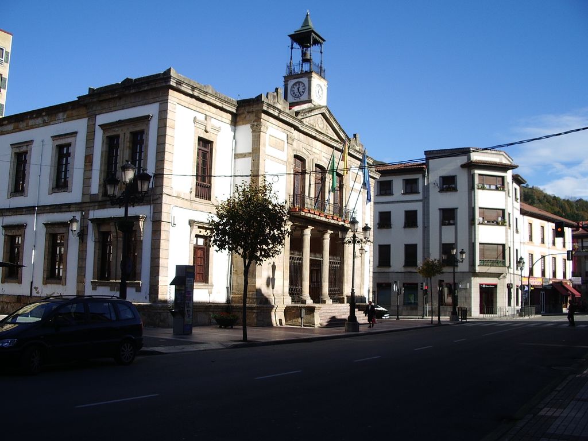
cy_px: 220
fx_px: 595
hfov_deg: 52.6
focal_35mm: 35
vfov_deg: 40.7
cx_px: 294
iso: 50
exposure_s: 1/400
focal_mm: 5.8
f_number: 4.3
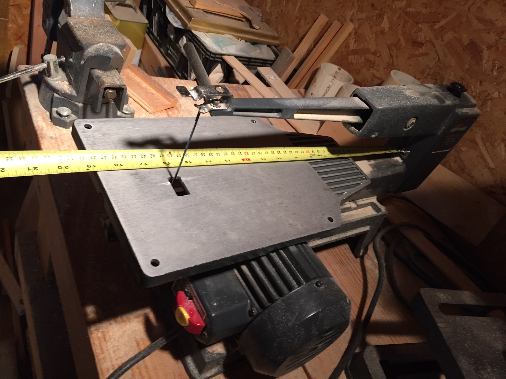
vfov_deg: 48.2
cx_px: 253
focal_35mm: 29
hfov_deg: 61.7
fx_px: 424
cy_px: 190
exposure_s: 1/30
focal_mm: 4.15
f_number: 2.2
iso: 125
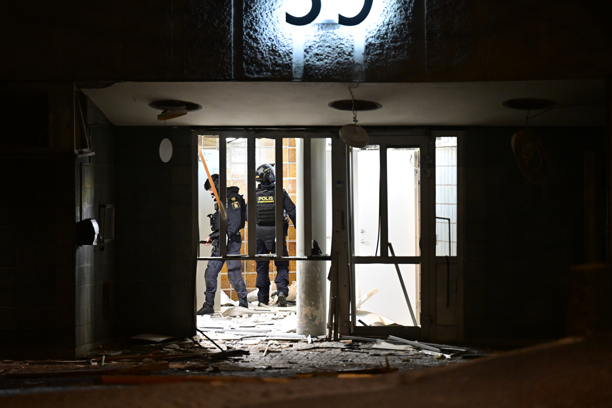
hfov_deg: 10.3
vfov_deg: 6.9
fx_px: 3399
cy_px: 204
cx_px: 306
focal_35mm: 200
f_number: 2.8
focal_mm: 200
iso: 3200
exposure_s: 1/100
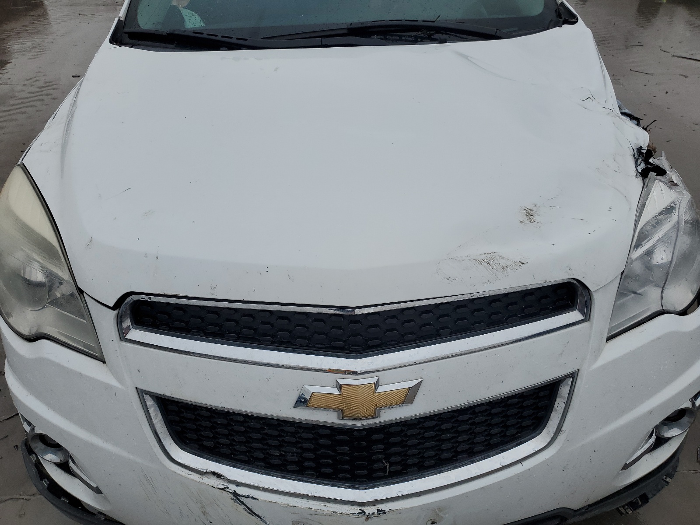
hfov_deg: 67.3
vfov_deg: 53.1
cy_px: 262
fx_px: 526
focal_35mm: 26
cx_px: 350
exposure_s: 1/1250
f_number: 1.5
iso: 50
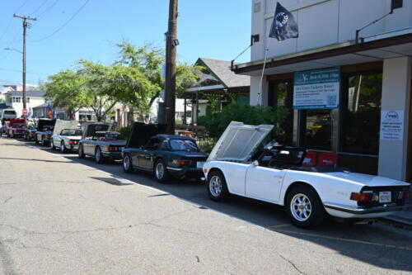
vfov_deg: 40.5
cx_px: 206
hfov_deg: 58.0
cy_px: 138
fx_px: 372
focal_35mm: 32
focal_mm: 32.5
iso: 100
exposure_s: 1/250
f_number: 5.6
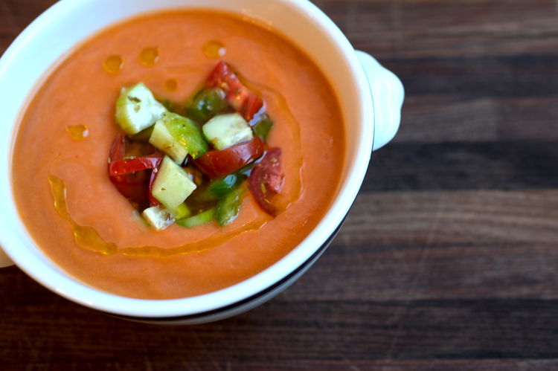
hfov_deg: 43.6
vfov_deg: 29.8
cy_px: 186
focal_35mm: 45
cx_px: 279
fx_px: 697
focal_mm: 30
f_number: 2.8
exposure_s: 1/42
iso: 640
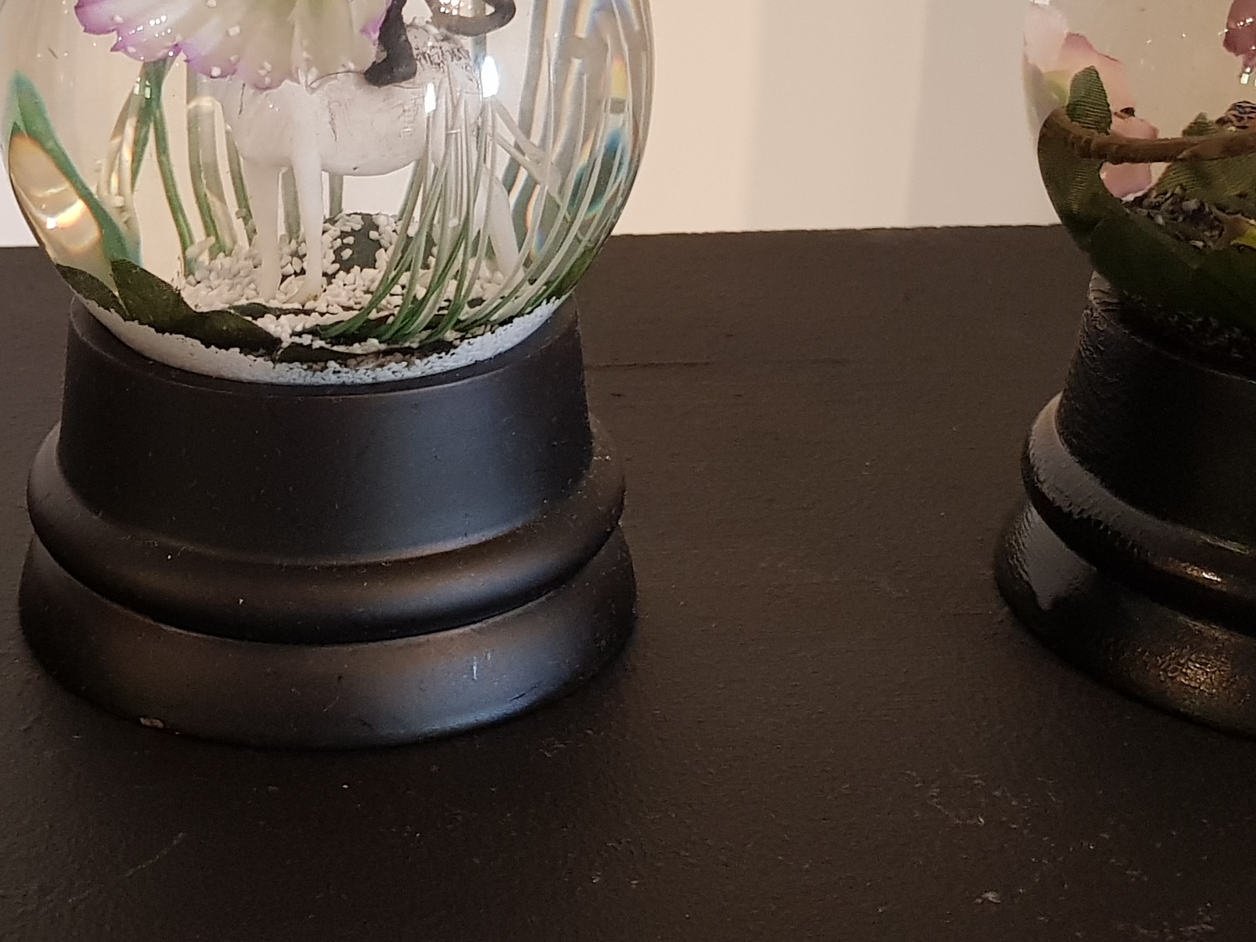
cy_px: 259
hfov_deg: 29.3
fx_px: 2359
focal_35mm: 65
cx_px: 305
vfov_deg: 22.4
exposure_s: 1/33
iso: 250
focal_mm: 4.2
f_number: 1.7
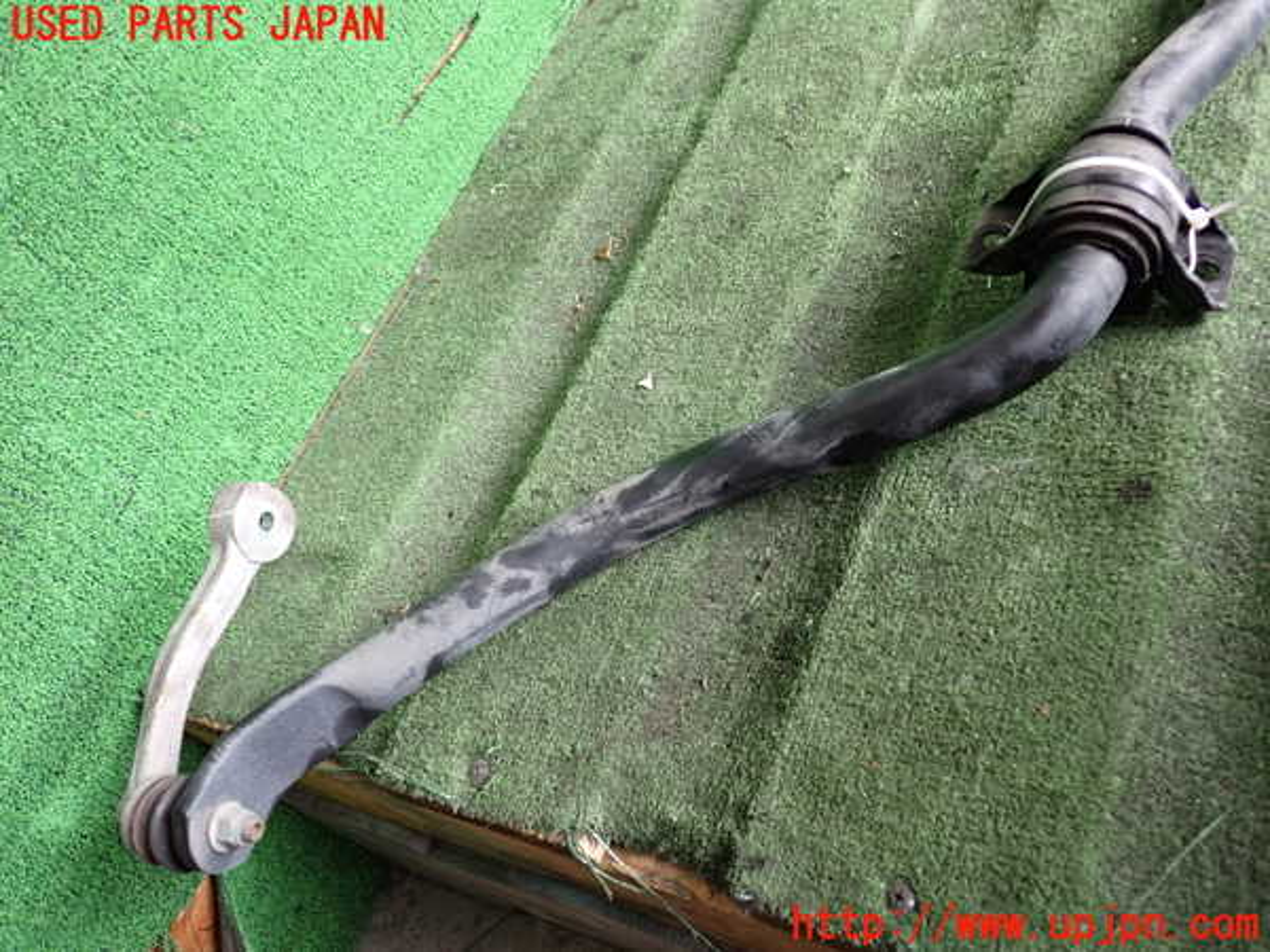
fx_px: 1101
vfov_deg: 46.8
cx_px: 635
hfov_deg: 60.0
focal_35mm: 30
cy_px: 476
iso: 200
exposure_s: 1/125
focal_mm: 5.4
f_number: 2.3
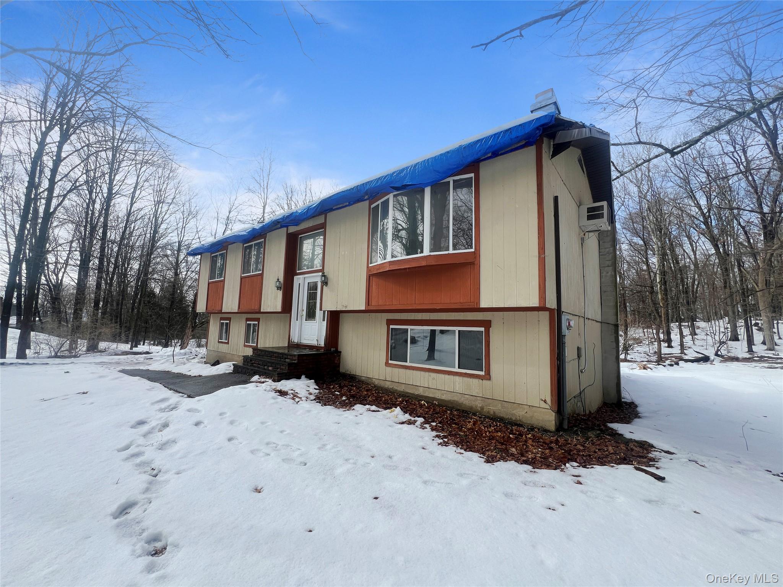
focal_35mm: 13
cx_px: 392
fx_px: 294
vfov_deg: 89.9
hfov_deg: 106.2
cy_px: 294
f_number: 1.8
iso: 32
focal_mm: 1.57
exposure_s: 1/763
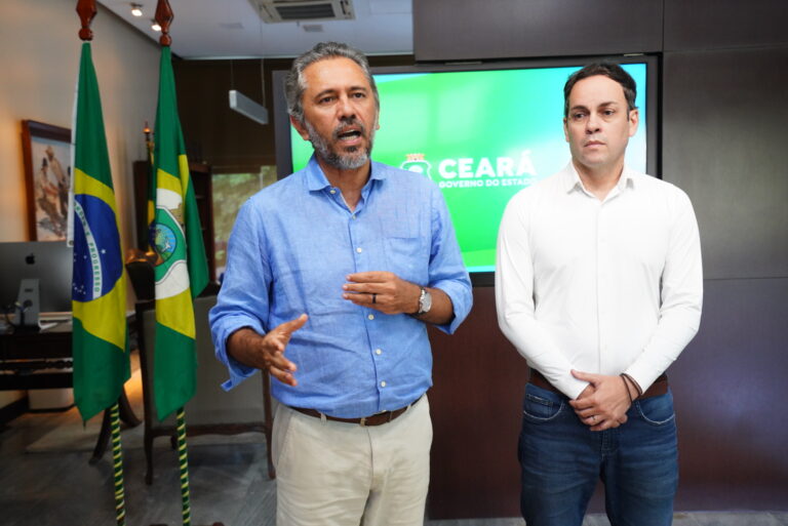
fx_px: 767
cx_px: 394
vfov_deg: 37.9
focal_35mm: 35
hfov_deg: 54.4
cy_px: 263
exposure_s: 1/160
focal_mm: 35
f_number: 4
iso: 3200
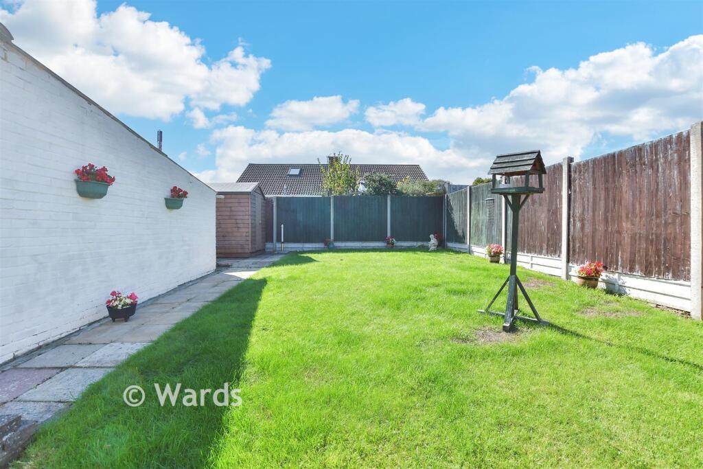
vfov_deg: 77.3
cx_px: 352
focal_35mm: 15
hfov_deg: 100.4
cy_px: 234
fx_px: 293
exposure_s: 1/500
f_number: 8
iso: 320
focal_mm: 10
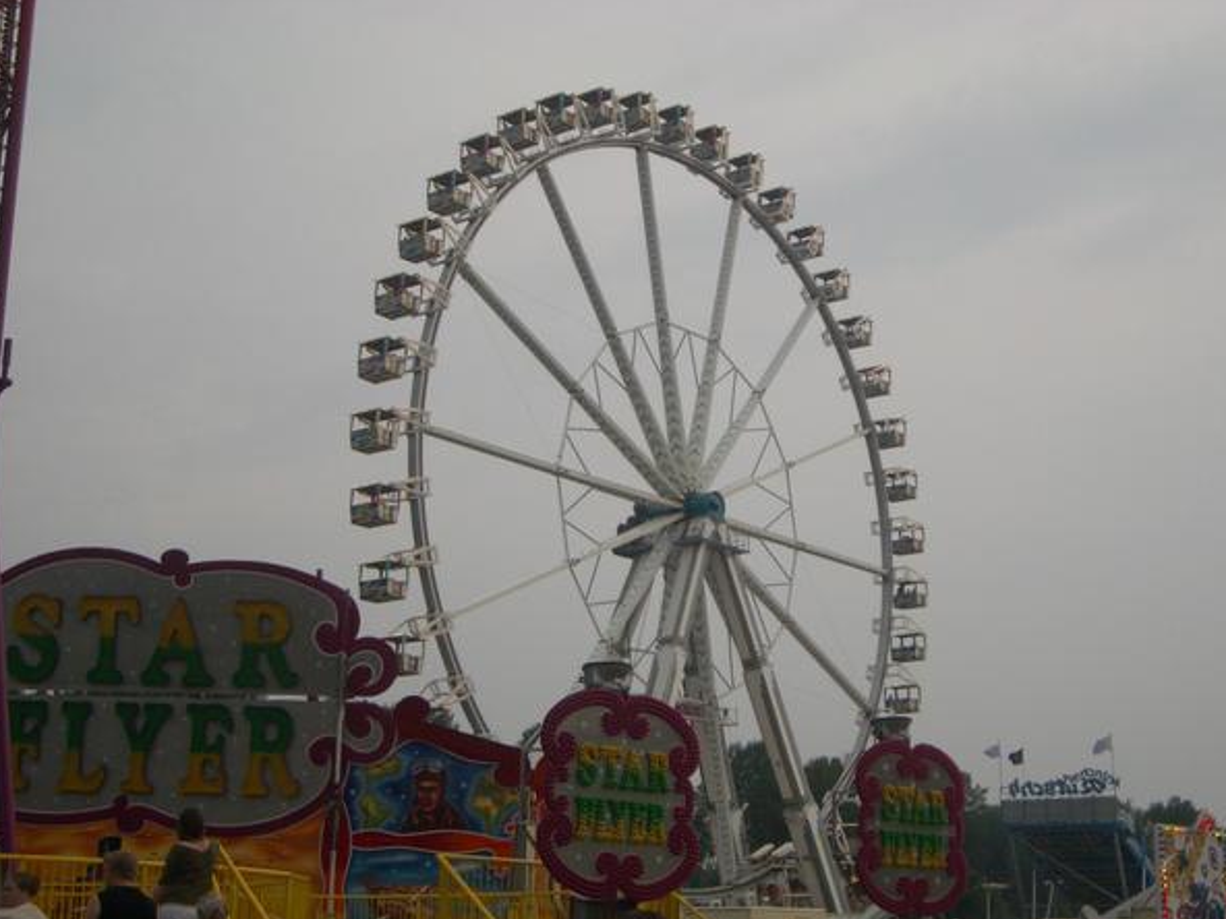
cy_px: 488
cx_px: 650
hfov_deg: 36.2
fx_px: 1877
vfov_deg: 27.5
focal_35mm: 53
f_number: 3.1
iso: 50
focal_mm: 8.2
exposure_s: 1/400
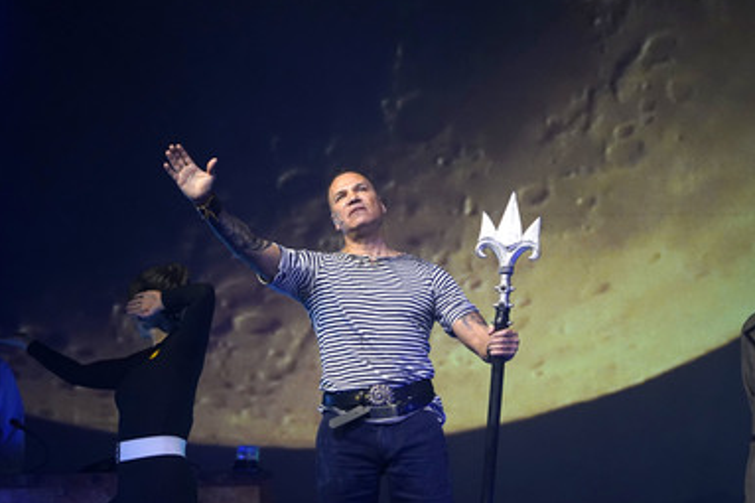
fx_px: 5429
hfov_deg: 8.0
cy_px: 286
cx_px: 411
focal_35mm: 259
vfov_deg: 5.3
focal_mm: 220
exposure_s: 1/200
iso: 3200
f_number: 5.6
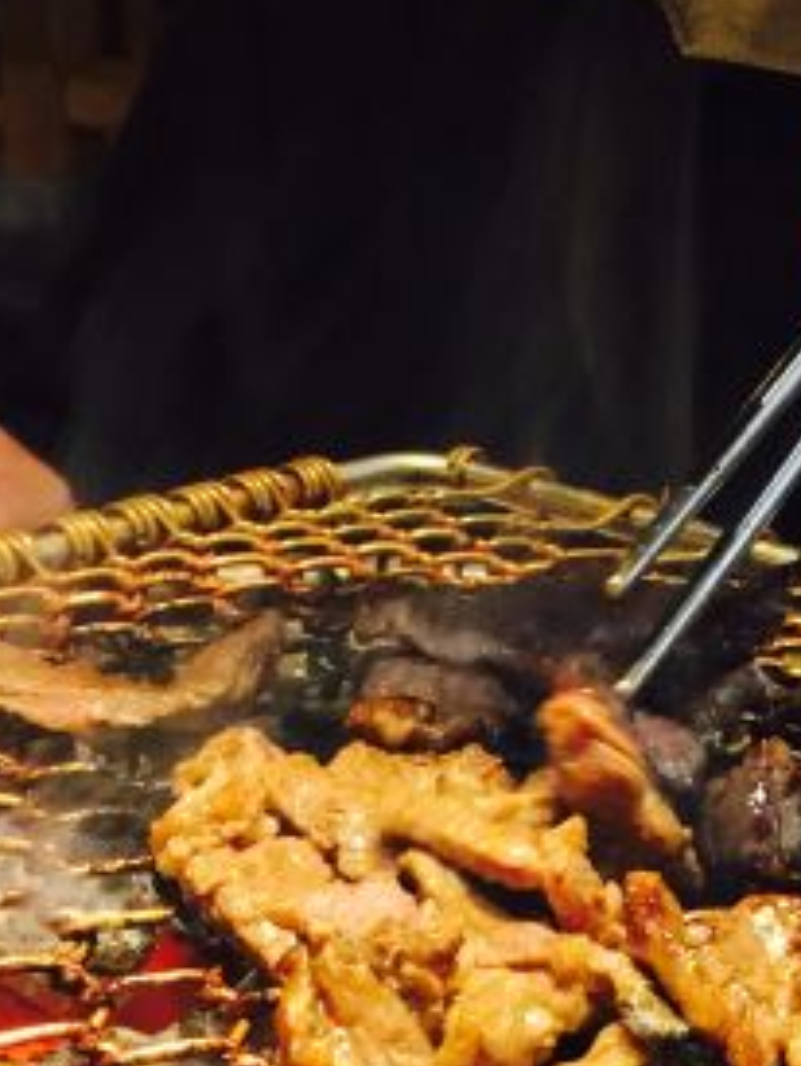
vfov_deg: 25.9
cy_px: 833
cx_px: 873
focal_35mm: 74
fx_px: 2280
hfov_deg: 19.1
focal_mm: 4.15
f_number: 2.2
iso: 125
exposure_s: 1/17
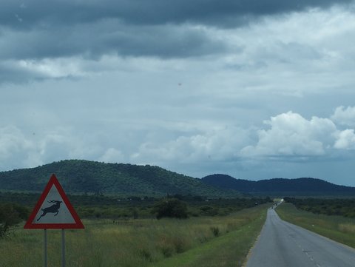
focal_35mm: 92
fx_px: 944
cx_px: 178
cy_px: 134
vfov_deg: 16.1
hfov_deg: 21.3
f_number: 5
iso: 100
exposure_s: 1/1000
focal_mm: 19.6
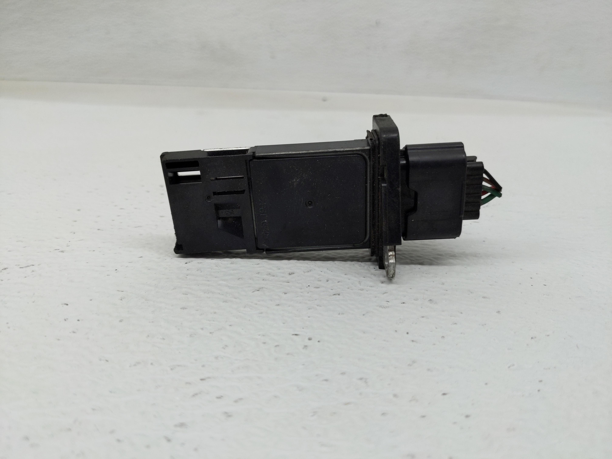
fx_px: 442
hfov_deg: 69.4
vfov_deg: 54.9
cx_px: 306
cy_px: 230
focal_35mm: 25
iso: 74
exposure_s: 1/120
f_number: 1.73
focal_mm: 4.38
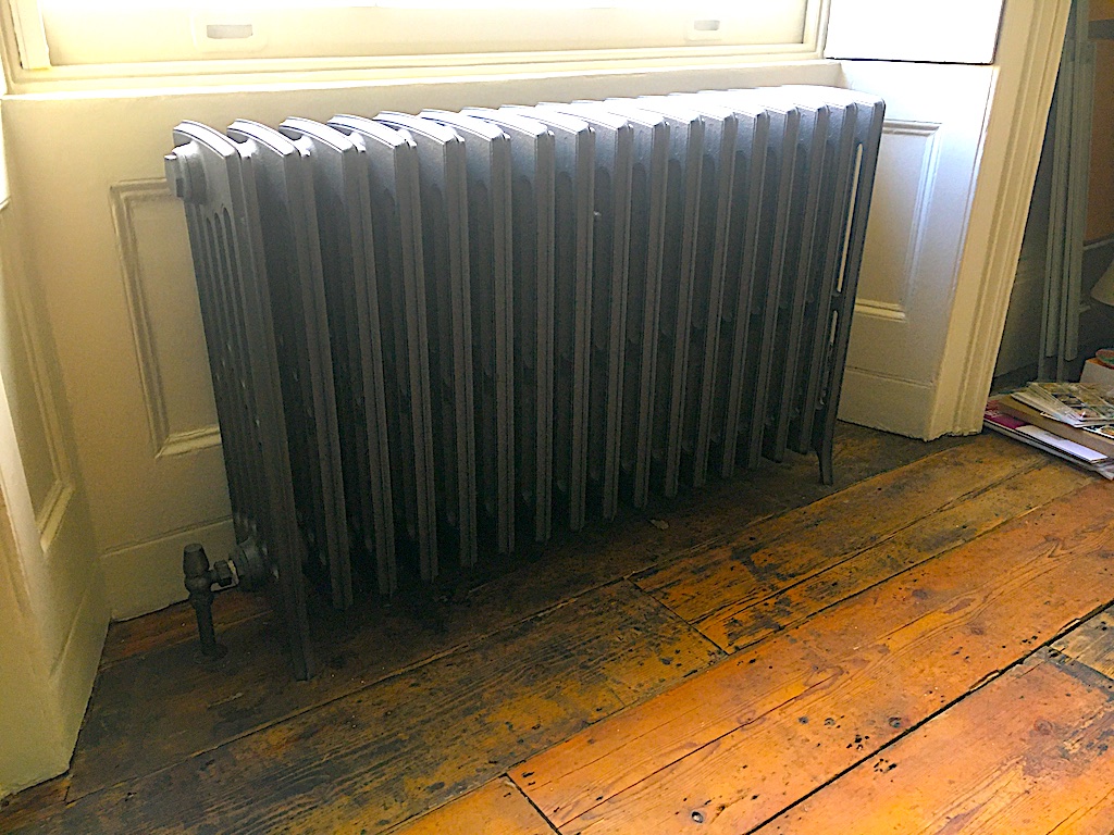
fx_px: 933
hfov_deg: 61.7
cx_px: 557
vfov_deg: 48.2
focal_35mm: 29
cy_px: 418
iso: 160
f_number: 2.2
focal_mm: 4.15
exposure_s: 1/33
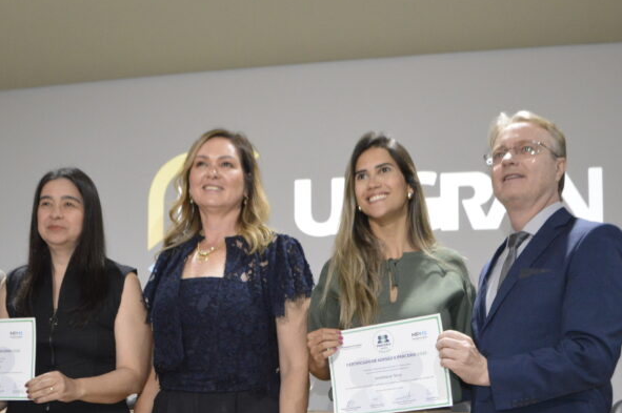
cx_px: 235
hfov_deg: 38.0
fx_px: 898
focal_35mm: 52
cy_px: 353
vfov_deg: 25.3
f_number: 3.8
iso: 1800
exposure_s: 1/60
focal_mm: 20
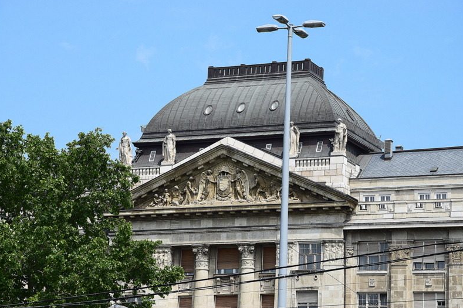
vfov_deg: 9.8
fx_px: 1800
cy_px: 154
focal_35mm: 140
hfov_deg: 14.7
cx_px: 231
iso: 320
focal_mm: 92
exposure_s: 1/500
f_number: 11
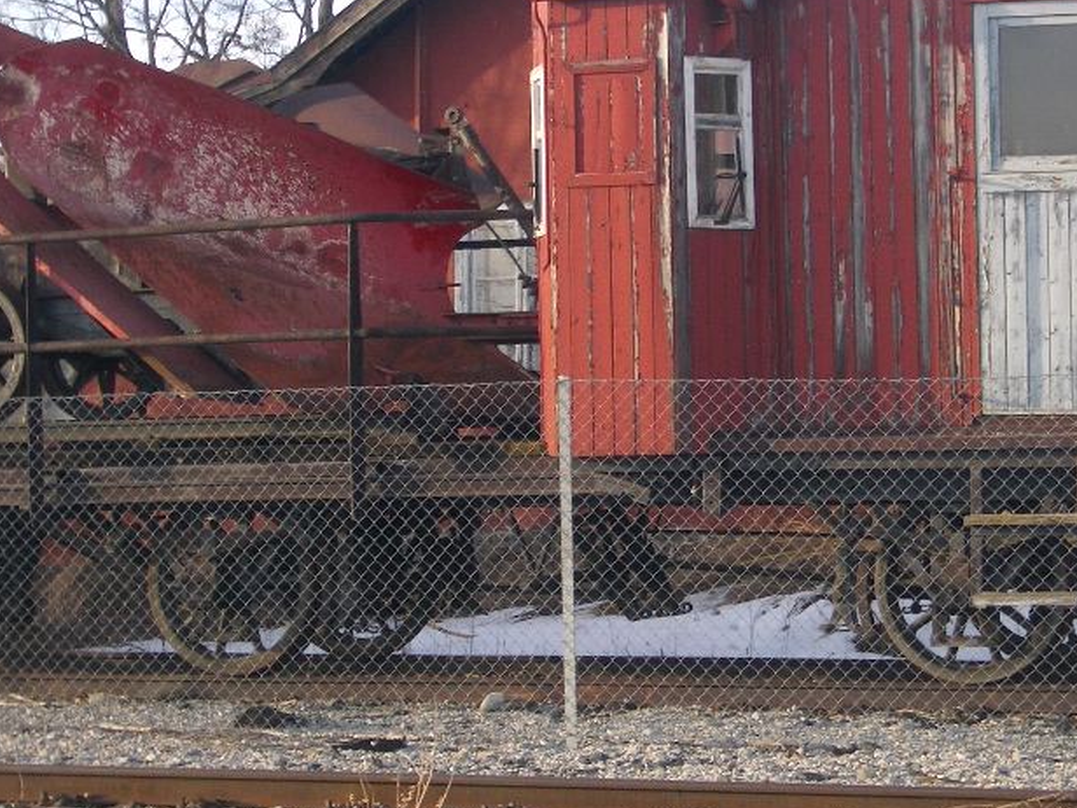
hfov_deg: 19.1
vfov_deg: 14.3
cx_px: 635
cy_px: 287
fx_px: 3205
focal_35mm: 103
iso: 50
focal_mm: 10.2
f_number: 3.5
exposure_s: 1/160
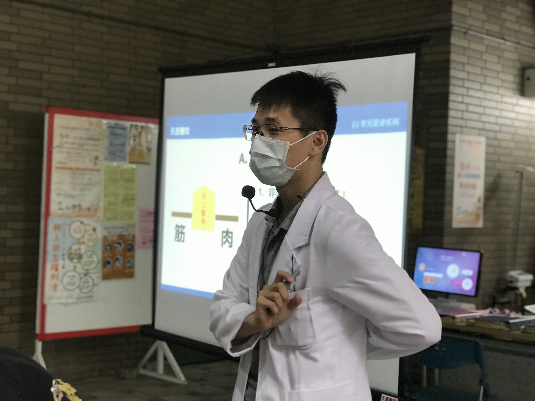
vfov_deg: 25.7
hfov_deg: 33.8
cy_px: 200
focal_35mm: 57
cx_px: 268
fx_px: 881
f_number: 2.8
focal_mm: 6.6
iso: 250
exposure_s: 1/60
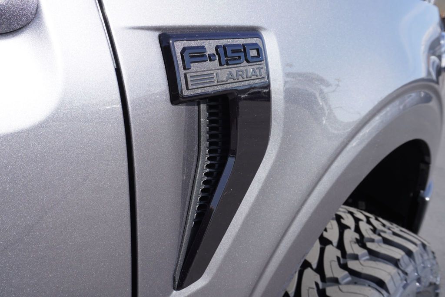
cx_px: 222
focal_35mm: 32
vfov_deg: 41.8
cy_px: 148
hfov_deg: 59.5
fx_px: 390
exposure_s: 1/125
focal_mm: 21
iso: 100
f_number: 8
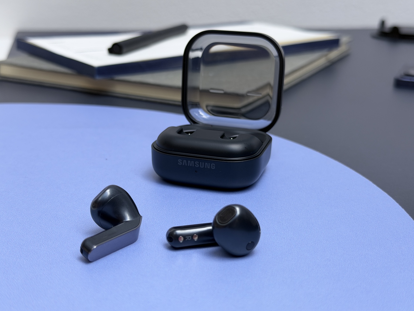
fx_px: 574
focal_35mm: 48
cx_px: 207
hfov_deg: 39.7
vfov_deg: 30.3
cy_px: 156
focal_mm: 6.76
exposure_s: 1/121
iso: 50
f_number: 1.78
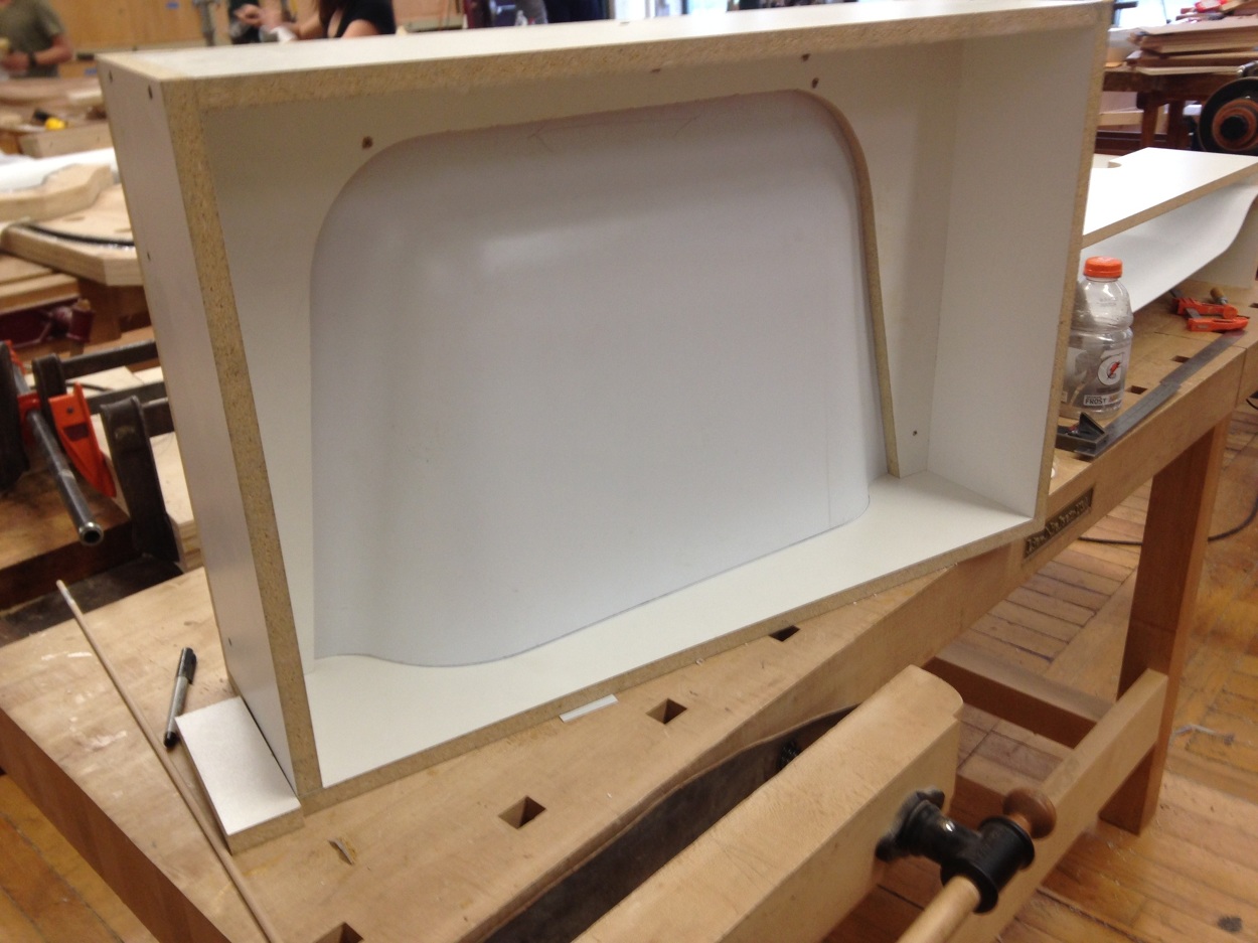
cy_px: 472
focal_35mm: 33
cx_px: 629
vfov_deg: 42.9
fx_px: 1199
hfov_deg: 55.4
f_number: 2.4
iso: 64
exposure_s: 1/20
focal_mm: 4.13
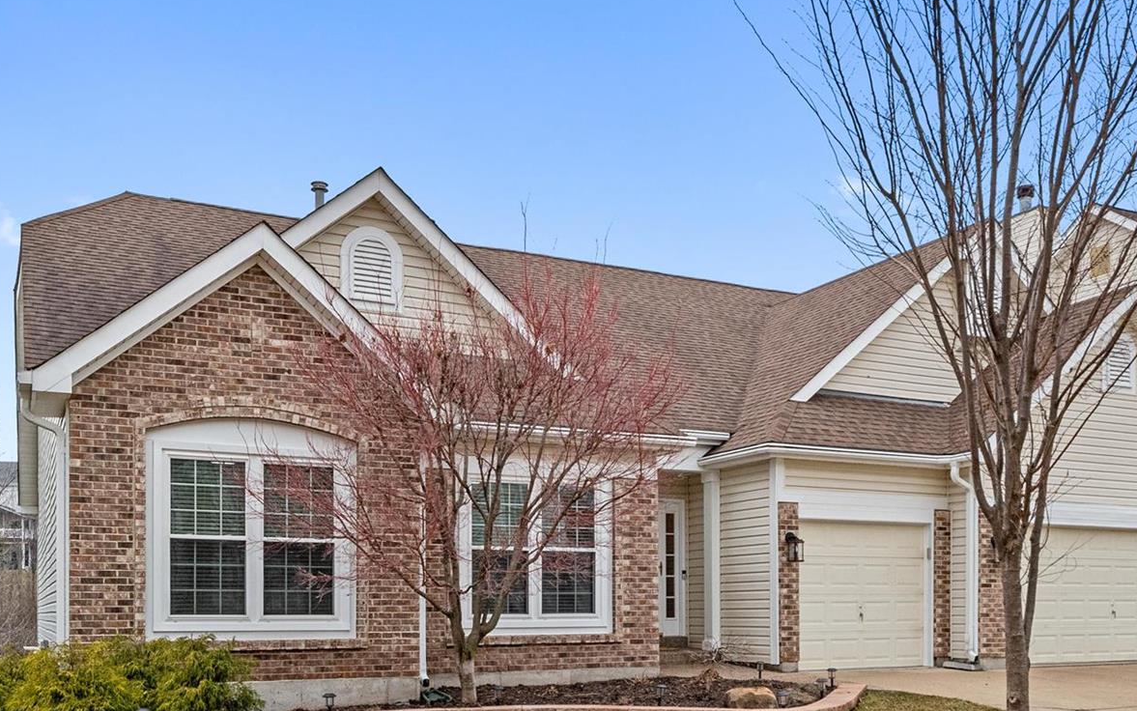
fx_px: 1116
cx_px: 635
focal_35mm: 36
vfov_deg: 35.2
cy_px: 423
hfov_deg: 53.9
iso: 400
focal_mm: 13
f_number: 8
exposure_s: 1/320
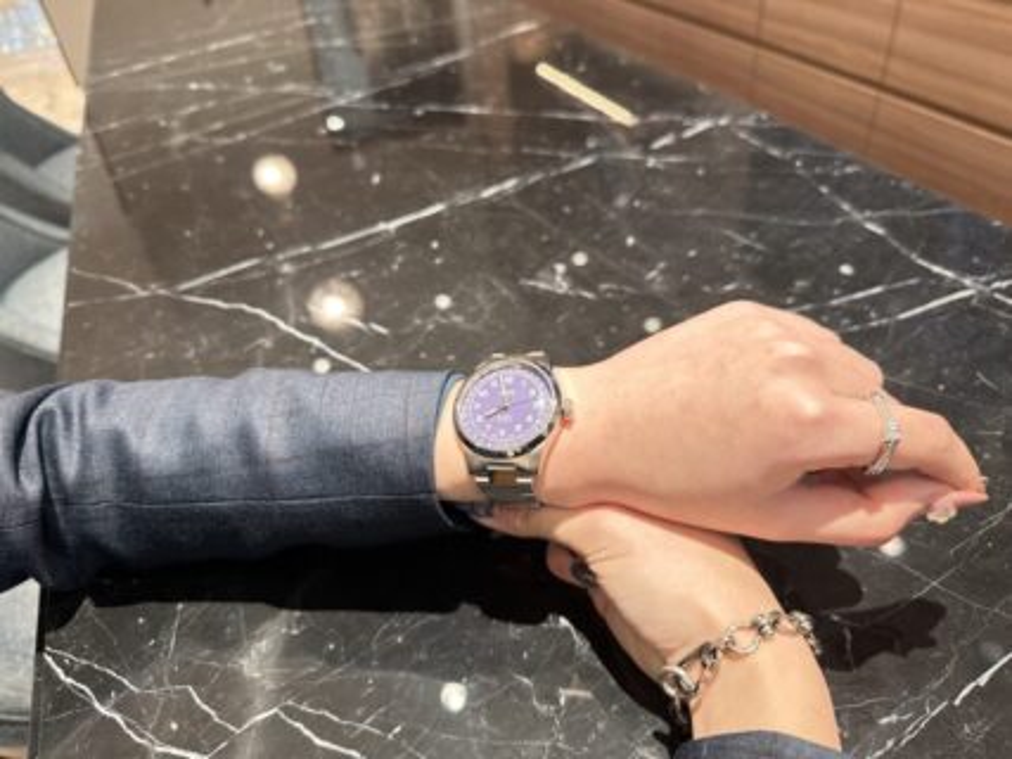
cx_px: 506
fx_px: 701
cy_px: 380
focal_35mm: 24
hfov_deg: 71.6
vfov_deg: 56.8
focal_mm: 6.86
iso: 200
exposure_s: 1/100
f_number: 1.78
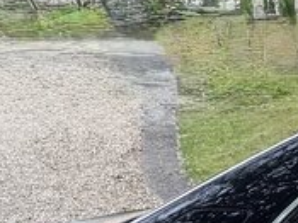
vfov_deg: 7.9
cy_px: 492
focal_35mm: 176
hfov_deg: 8.7
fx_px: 1514
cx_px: 971
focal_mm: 6.76
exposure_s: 1/370
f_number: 1.78
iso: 80
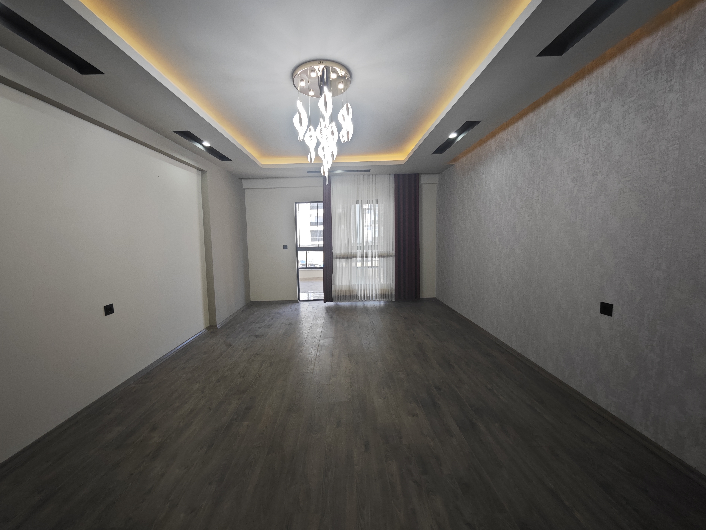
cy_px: 257
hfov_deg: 106.1
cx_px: 338
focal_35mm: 13
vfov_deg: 89.9
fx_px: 265
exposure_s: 1/75
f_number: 1.8
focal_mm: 2.03
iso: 160
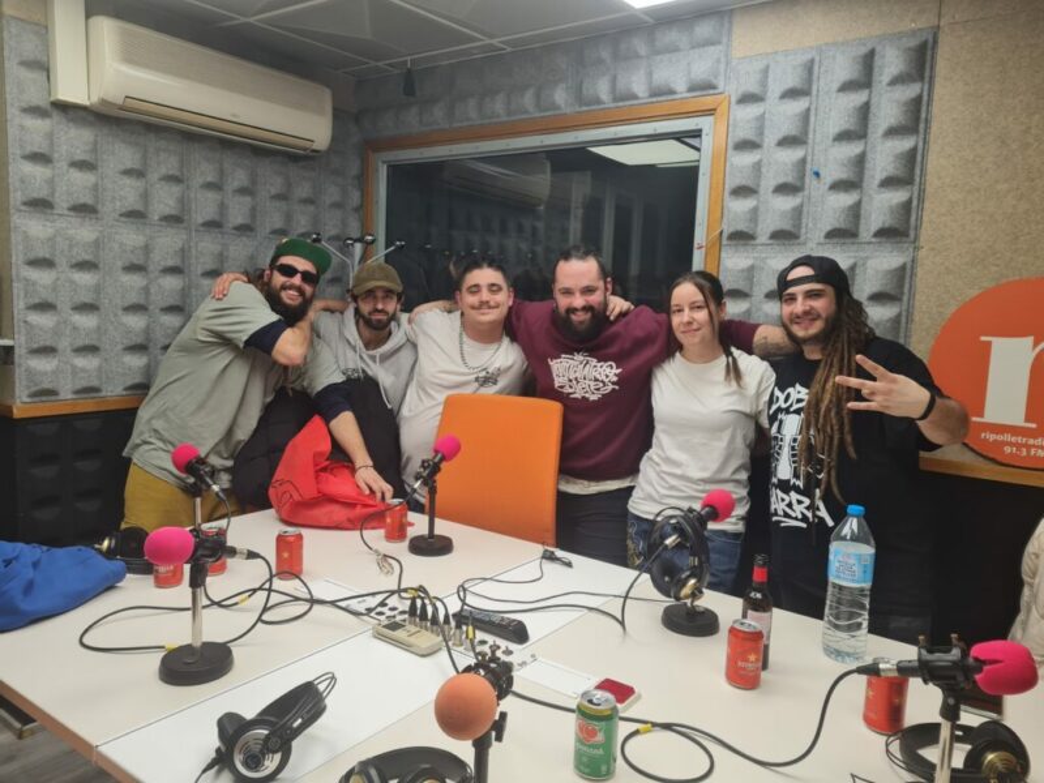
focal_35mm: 26
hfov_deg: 67.3
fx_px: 784
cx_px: 522
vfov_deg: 53.1
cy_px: 392
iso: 50
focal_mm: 5.4
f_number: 1.8
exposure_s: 1/103
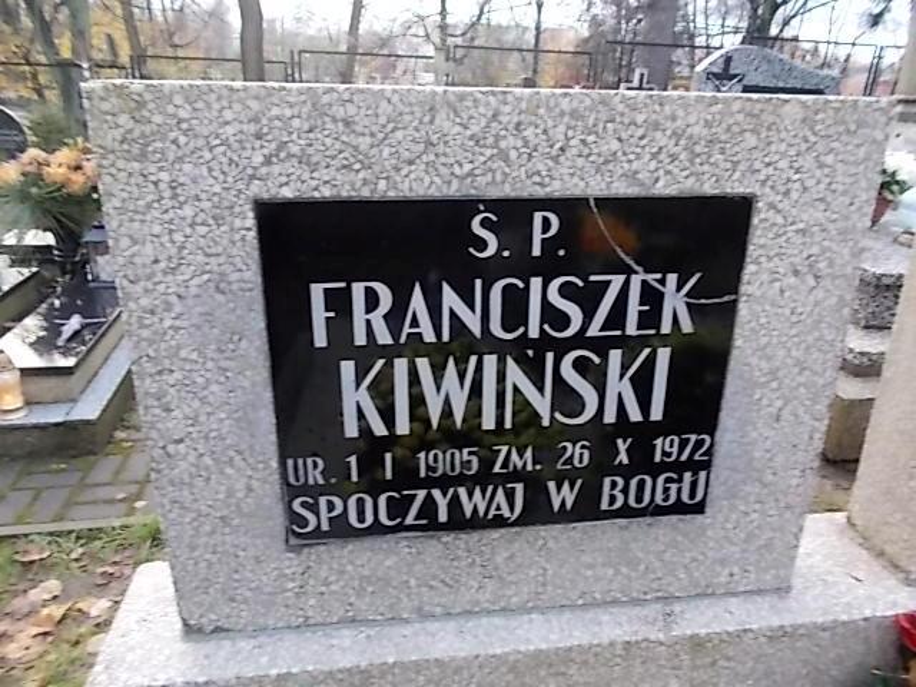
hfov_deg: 67.3
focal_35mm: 26
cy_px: 344
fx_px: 688
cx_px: 458
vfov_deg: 53.1
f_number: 3.2
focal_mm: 4.6
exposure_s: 1/25
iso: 200
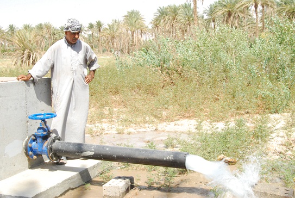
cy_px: 99
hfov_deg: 41.1
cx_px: 148
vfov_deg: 28.2
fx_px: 394
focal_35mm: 48
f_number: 5.6
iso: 400
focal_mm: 32
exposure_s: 1/40
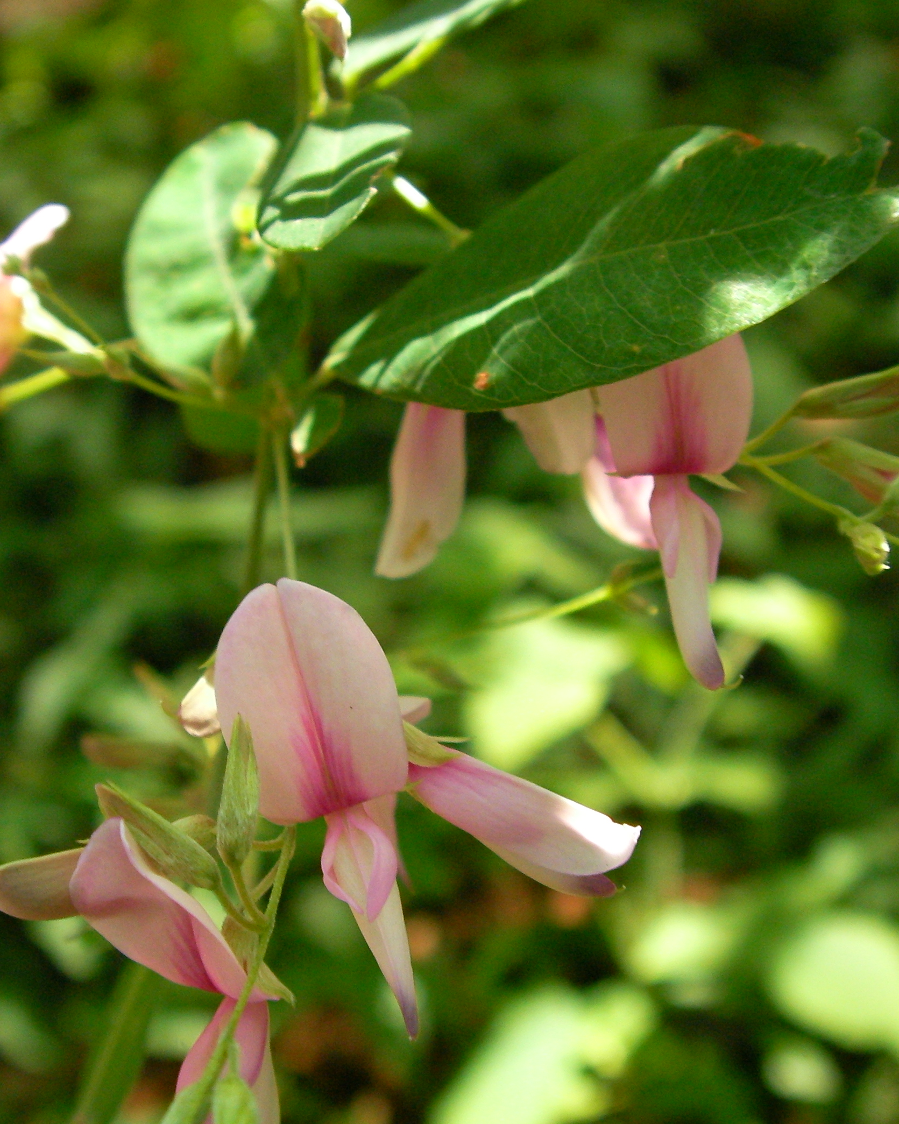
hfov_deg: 30.1
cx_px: 328
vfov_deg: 37.3
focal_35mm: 50
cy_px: 557
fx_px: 1663
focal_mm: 6.3
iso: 200
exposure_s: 1/82.4
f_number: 3.5
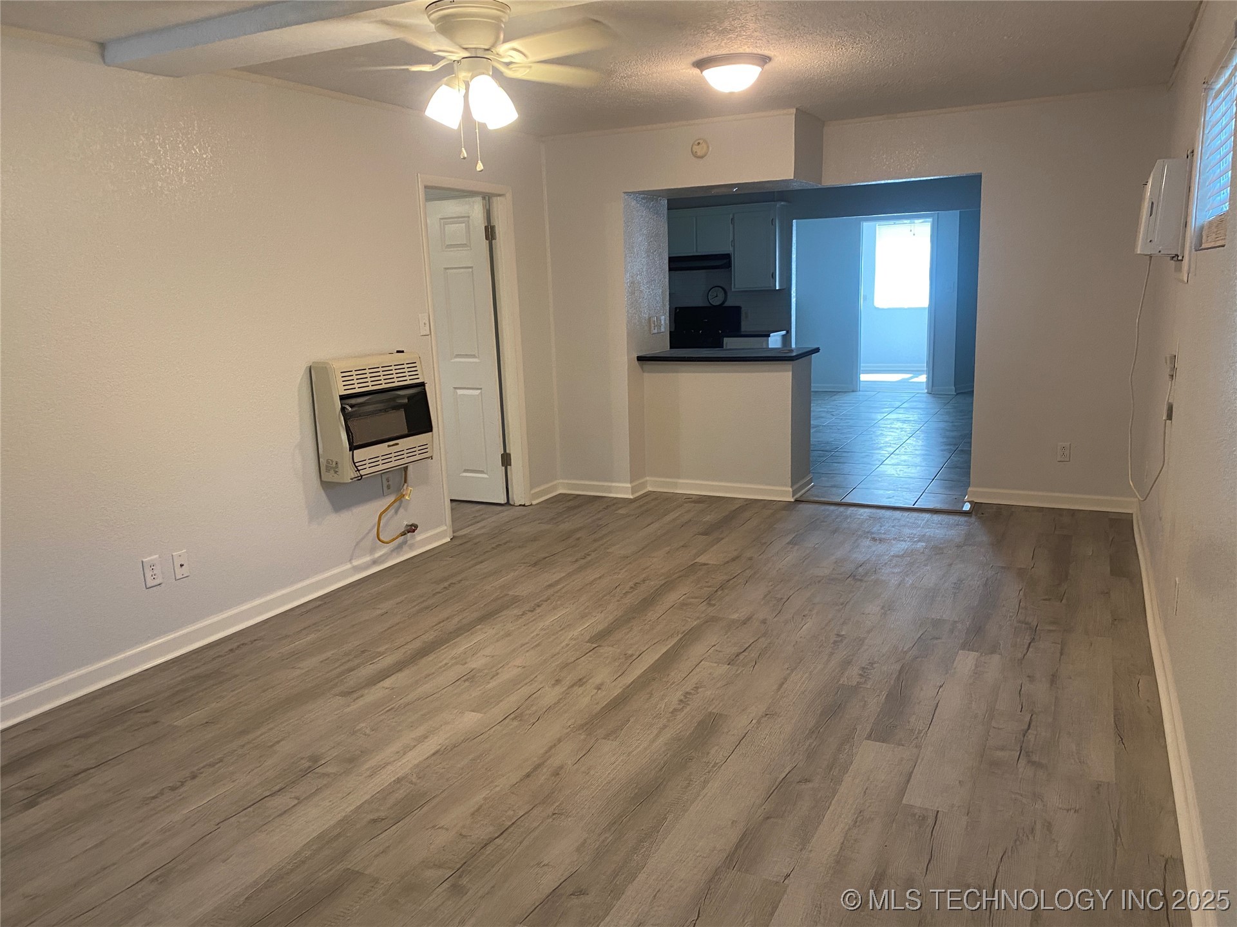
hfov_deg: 67.3
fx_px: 929
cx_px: 618
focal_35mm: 26
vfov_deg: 53.1
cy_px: 464
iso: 160
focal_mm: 4.25
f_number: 1.8
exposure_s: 1/60
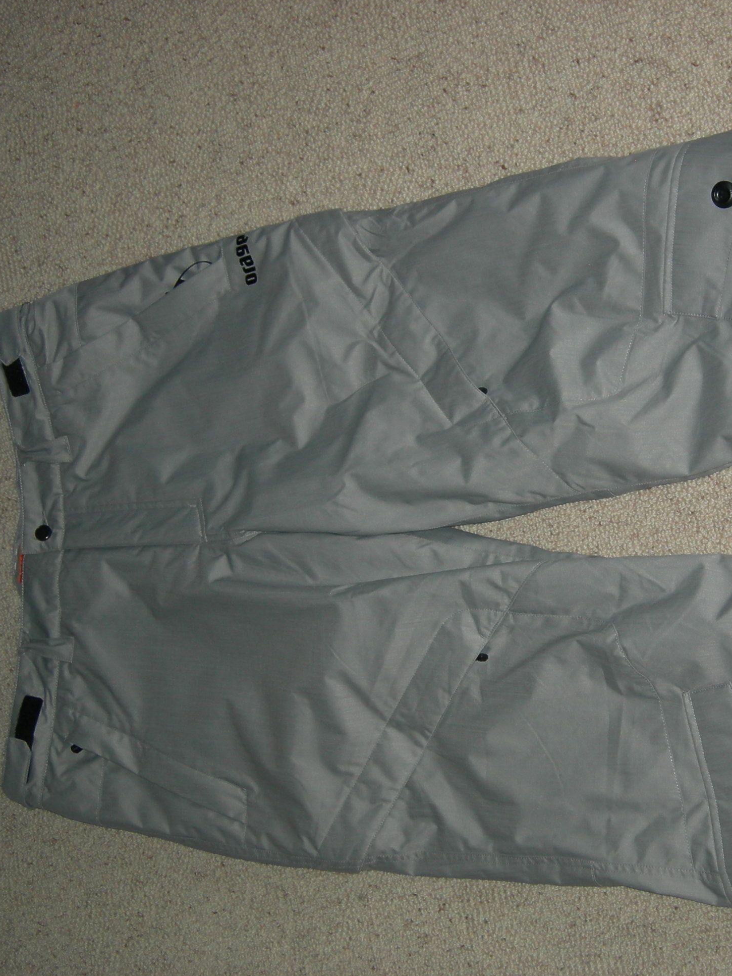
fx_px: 1889
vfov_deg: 29.0
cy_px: 489
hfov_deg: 21.7
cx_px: 562
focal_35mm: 67
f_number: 3.1
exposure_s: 1/60.1
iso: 64
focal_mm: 10.4
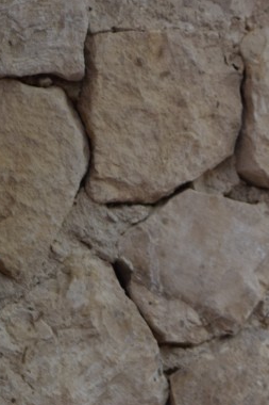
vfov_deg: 9.2
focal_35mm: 222
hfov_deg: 6.1
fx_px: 2494
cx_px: 482
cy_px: 340
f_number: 5.6
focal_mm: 55
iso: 400
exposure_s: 1/60
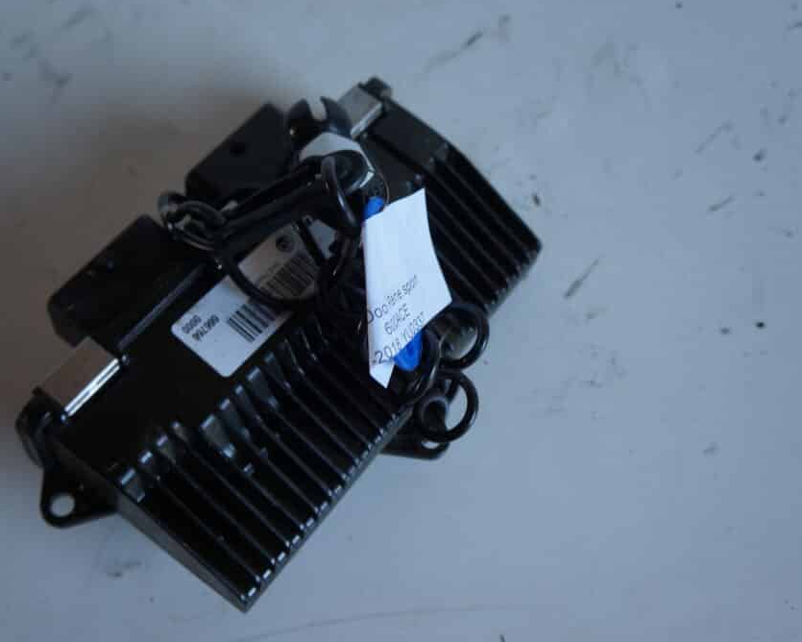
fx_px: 902
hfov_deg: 47.9
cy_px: 324
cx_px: 368
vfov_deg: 39.2
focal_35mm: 38
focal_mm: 22
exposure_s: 1/60
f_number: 4
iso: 250
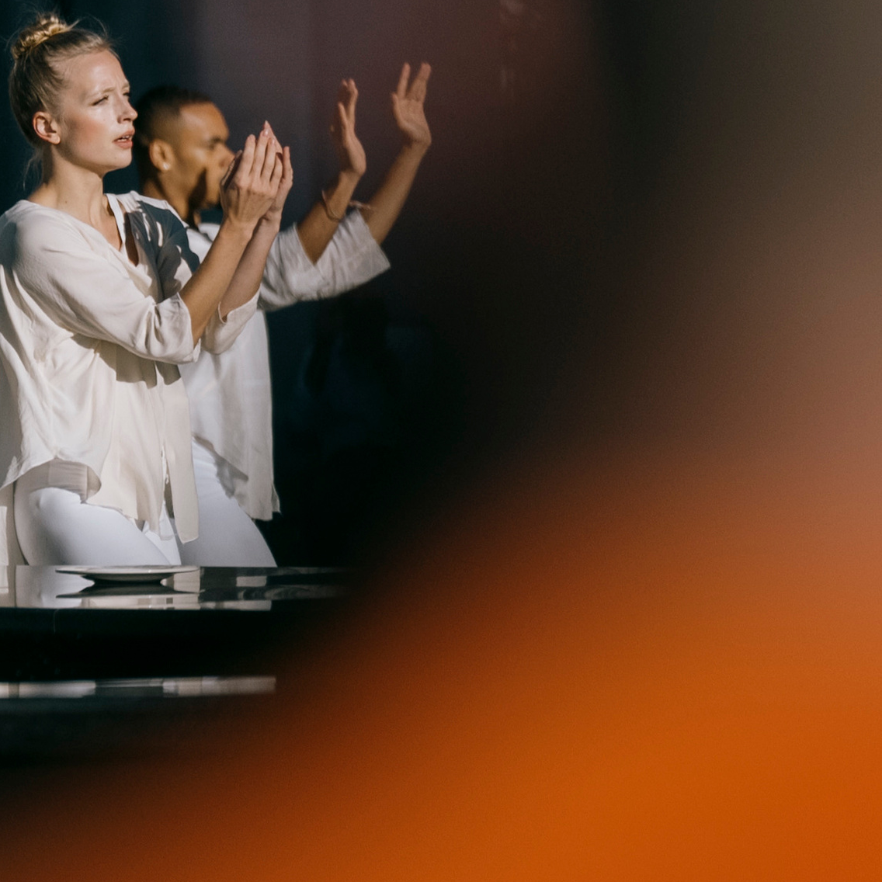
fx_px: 11041
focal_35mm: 383
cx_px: -77
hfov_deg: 4.6
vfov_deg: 4.6
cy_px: 423
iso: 160
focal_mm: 200
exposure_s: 1/8000
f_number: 2.8
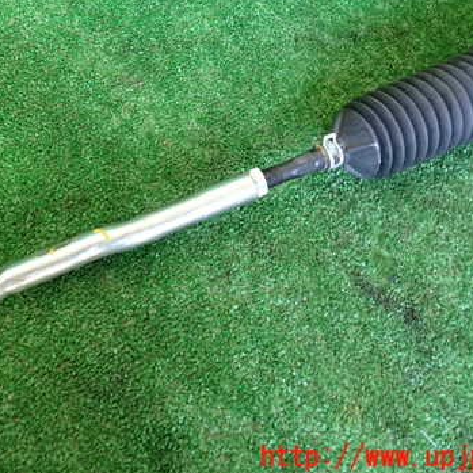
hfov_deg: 43.3
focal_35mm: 38
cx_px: 160
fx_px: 587
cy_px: 169
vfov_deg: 43.4
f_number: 2
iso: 320
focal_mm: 4.5
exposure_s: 1/30
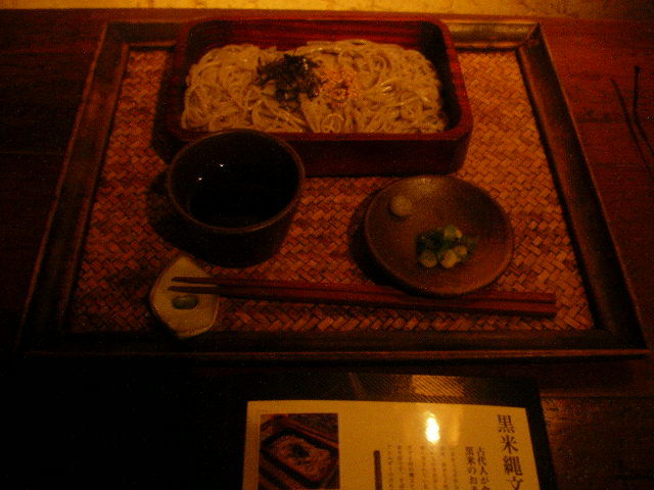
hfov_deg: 50.1
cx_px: 327
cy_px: 245
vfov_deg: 38.7
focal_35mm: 37
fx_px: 699
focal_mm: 5.7
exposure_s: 1/4
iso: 200
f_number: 2.8
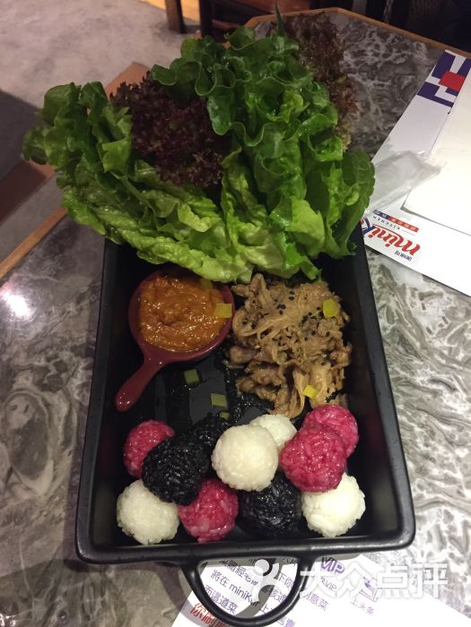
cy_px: 314
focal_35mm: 29
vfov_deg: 61.7
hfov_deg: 48.2
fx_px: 526
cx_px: 236
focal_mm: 4.15
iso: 320
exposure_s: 1/25
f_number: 2.2
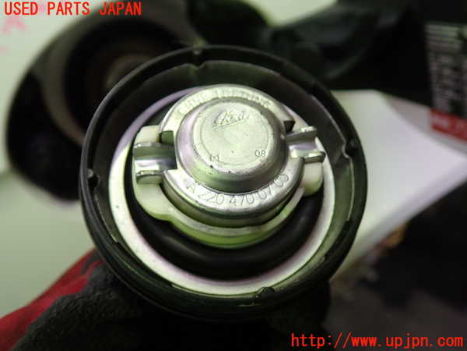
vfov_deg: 46.8
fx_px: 405
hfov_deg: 60.0
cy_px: 176
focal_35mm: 30
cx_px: 234
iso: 200
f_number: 2.3
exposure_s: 1/50
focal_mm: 5.4
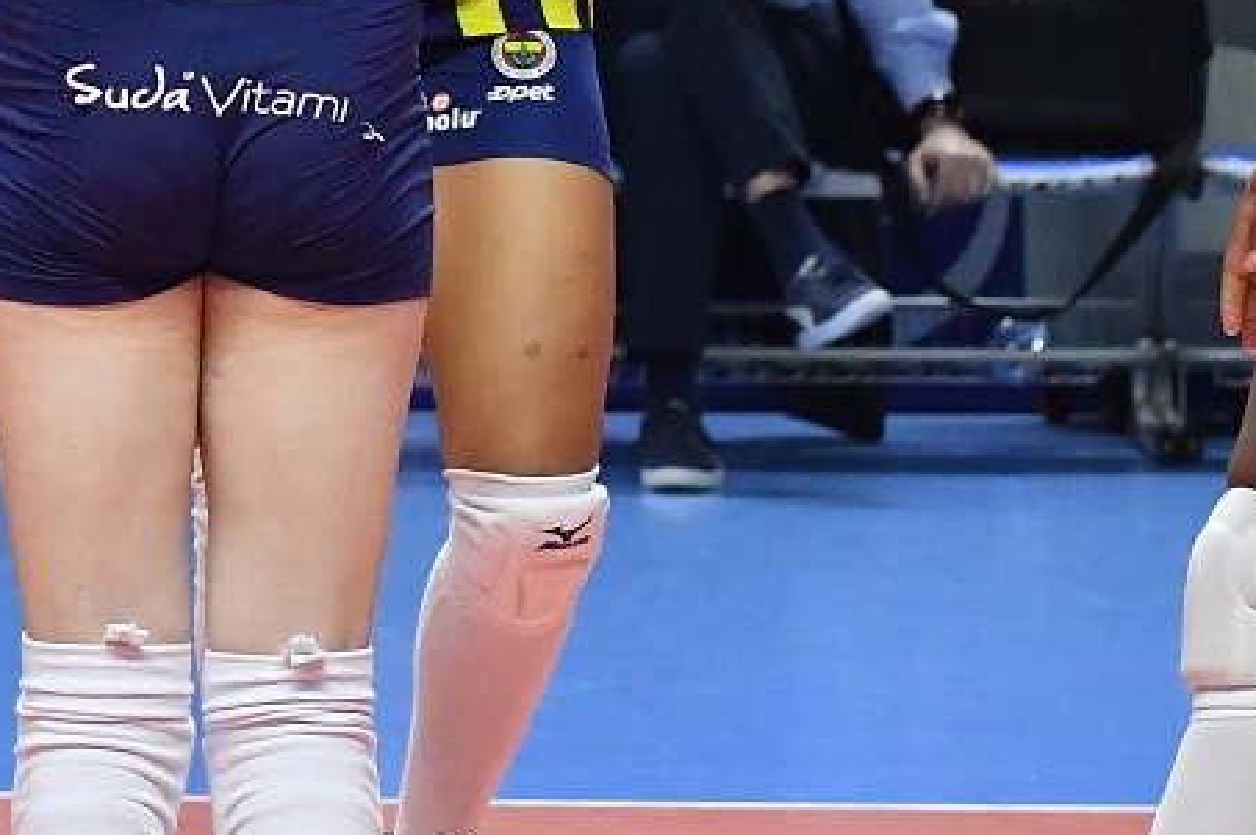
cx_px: 144
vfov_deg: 2.3
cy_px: -47
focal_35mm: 594
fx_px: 20701
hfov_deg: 3.5
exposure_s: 1/1250
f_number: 4
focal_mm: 112
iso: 3200
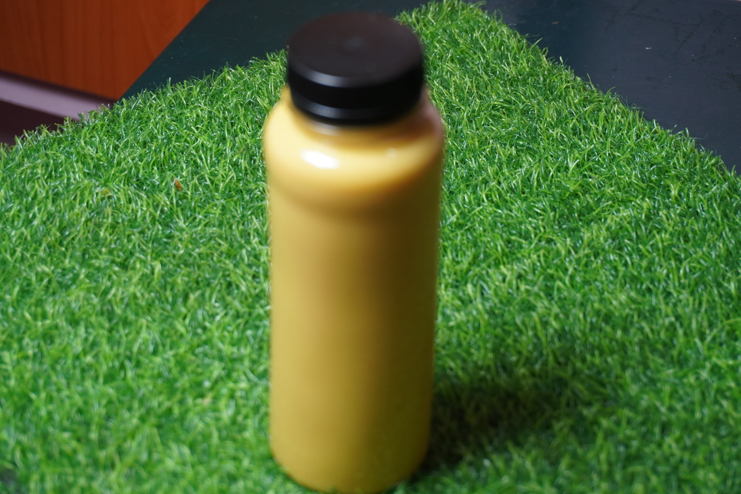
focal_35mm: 66
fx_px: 1358
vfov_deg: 20.6
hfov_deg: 30.5
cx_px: 370
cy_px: 247
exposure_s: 1/160
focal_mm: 44
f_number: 5.6
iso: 800
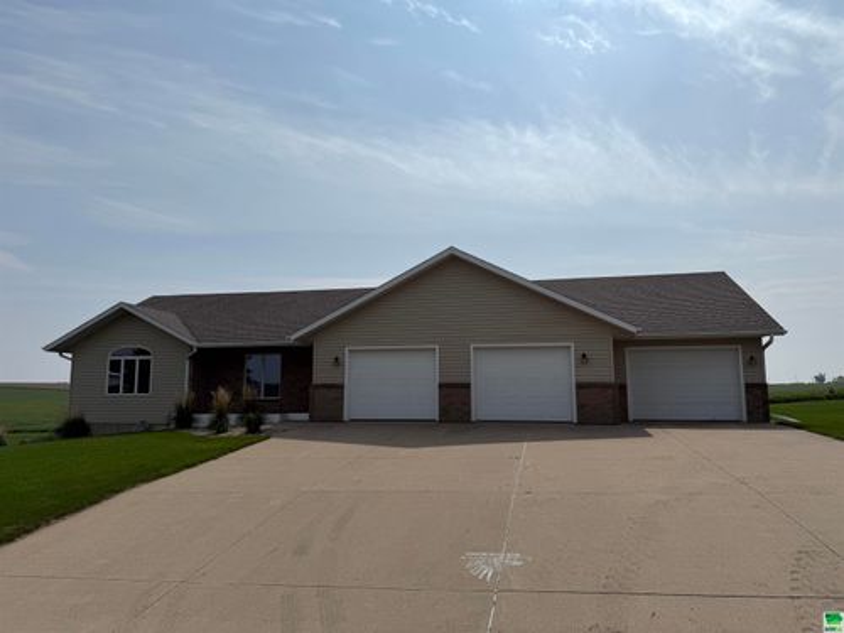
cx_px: 422
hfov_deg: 71.6
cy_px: 316
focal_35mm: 24
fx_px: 585
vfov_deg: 56.8
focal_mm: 6.76
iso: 50
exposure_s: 1/14286
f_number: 1.78
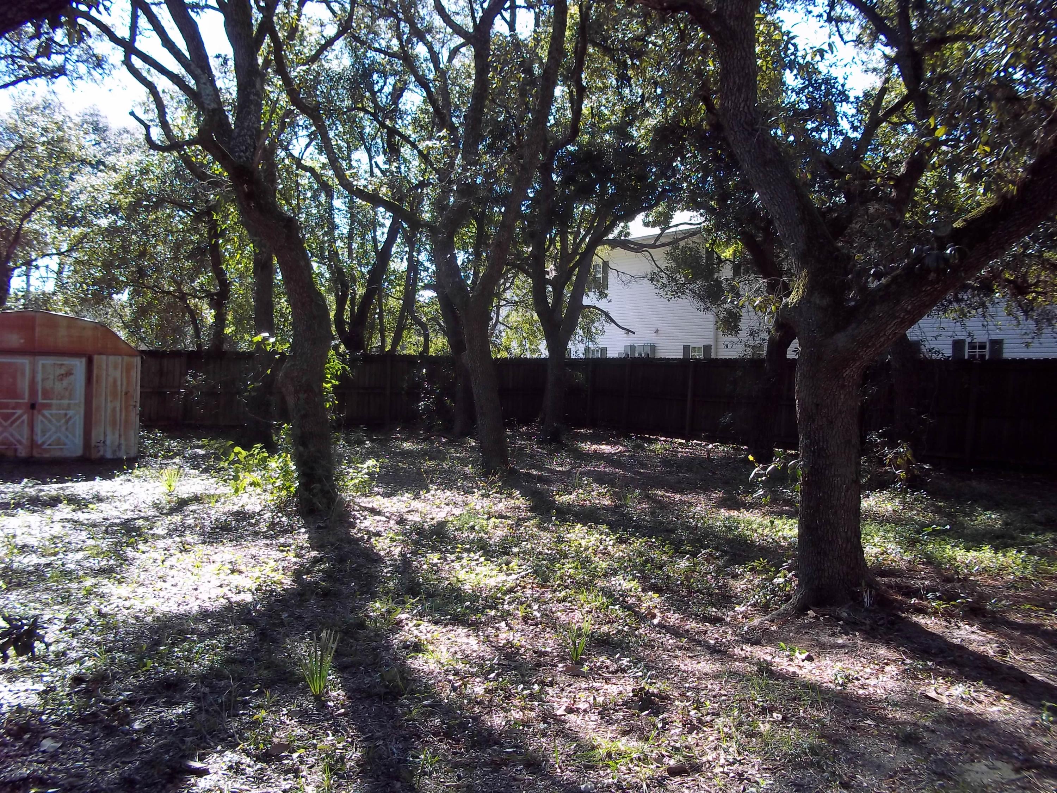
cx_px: 528
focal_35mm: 36
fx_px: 1099
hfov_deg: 51.4
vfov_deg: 39.7
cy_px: 396
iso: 80
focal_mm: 6.5
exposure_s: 1/200
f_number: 3.1
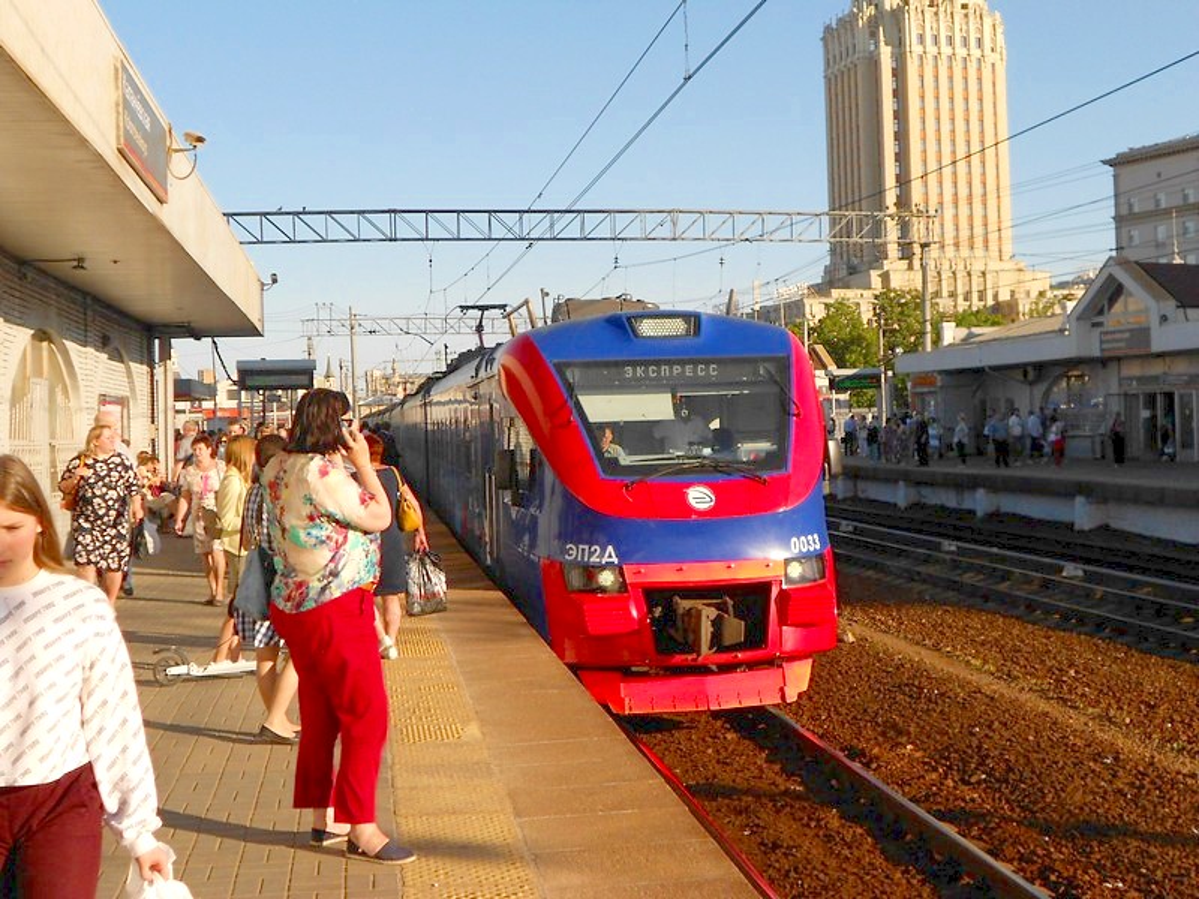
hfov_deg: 43.9
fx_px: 1489
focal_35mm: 43
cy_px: 450
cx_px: 600
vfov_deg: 33.6
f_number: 4.2
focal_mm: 7.9
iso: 80
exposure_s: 1/640
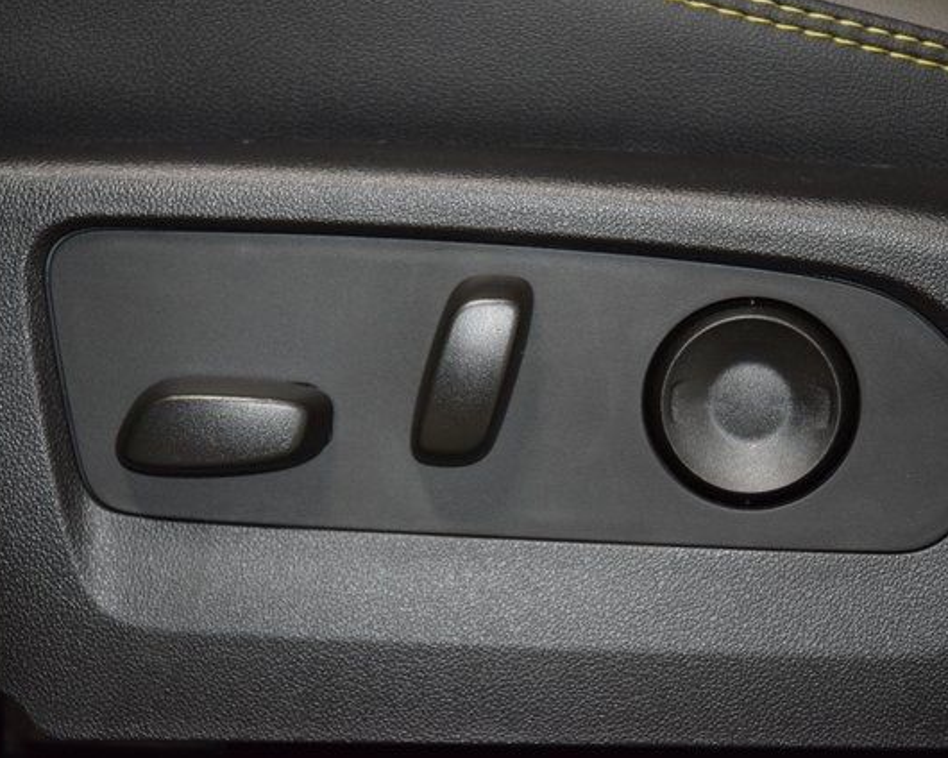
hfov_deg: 16.2
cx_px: 463
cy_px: 378
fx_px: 3339
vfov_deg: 13.0
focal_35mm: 119
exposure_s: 1/40
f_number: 4.5
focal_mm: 70
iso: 1400
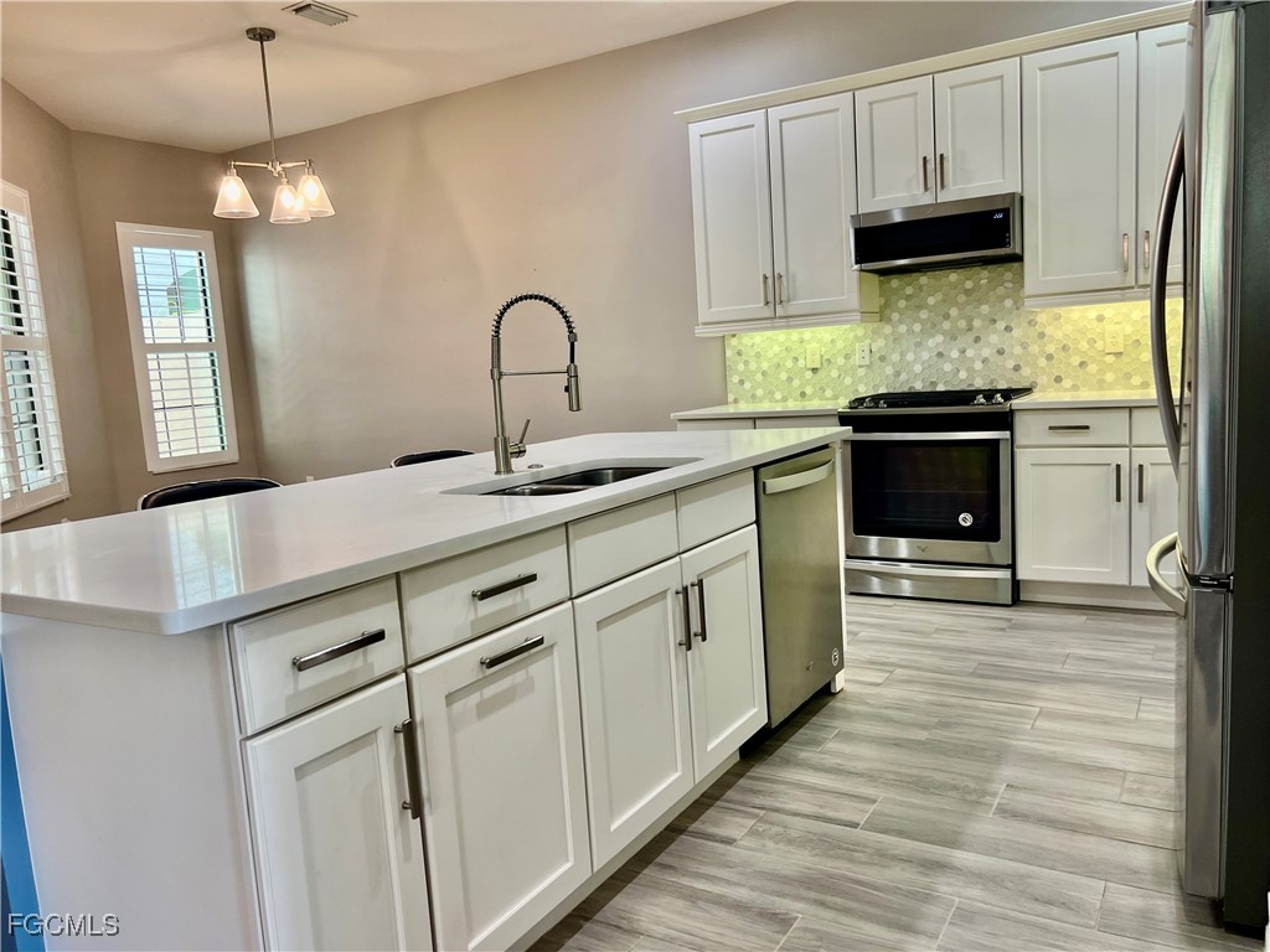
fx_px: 954
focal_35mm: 26
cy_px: 476
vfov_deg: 53.1
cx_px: 635
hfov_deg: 67.3
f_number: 1.5
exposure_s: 1/60
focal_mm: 5.7
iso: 80
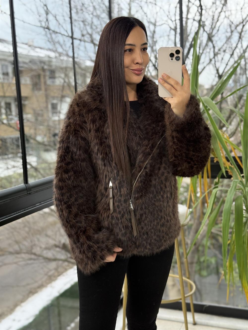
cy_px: 165
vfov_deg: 39.7
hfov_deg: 30.3
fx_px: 458
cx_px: 124
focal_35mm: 48
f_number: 1.78
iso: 100
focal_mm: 6.76
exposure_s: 1/93
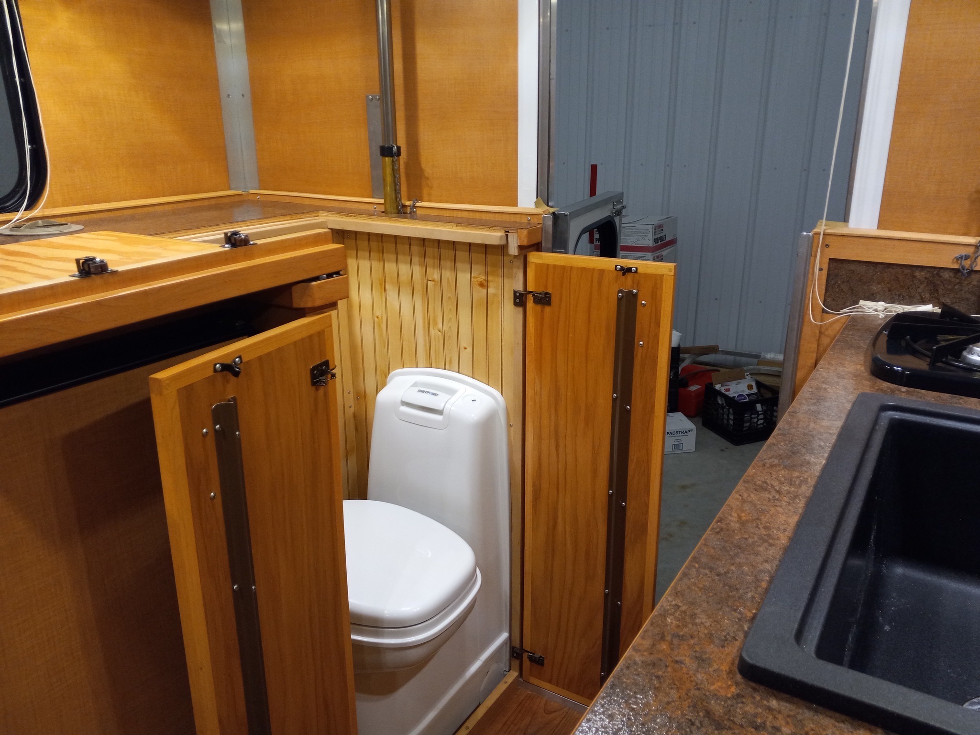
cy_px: 368
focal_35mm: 27
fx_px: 764
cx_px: 490
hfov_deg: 65.3
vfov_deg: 51.4
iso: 250
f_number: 1.8
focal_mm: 3.94
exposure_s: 1/40
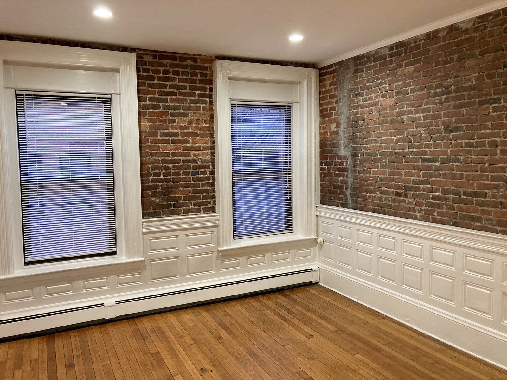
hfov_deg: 63.4
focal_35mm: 28
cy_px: 190
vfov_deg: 49.7
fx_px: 410
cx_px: 254
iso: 200
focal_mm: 3.99
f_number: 1.8
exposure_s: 1/60
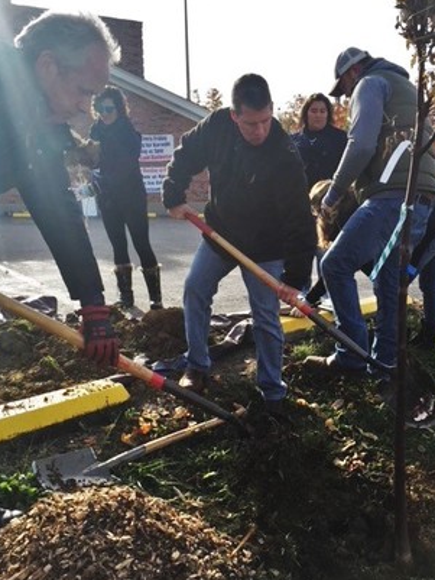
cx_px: 267
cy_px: 333
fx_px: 620
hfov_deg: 38.5
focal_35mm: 37
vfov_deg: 50.0
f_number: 2.2
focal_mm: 4.15
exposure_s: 1/1099
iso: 32
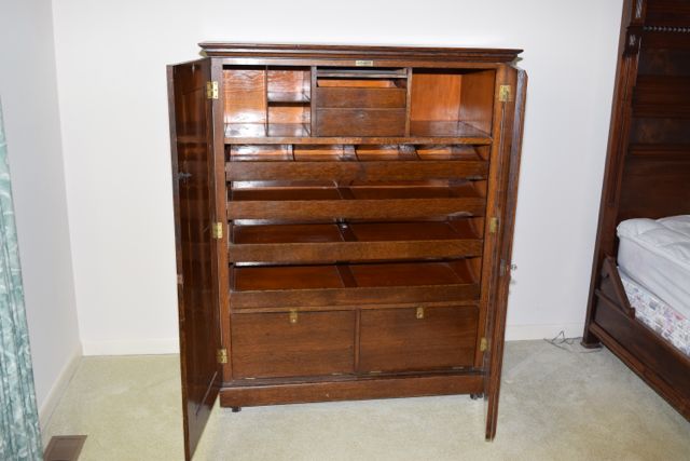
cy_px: 230
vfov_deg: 36.9
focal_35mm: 36
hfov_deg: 53.1
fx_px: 690
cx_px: 345
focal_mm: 24
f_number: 5.6
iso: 800
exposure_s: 1/125
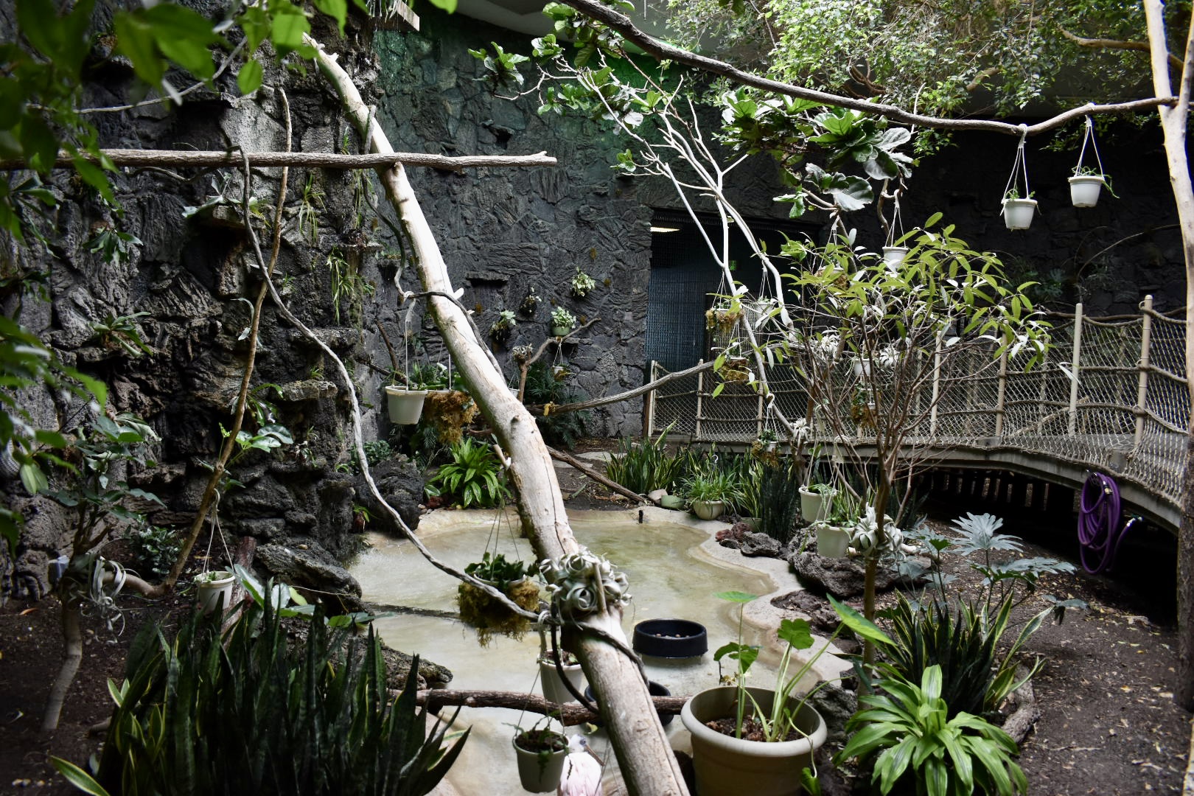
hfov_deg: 67.4
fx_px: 895
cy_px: 398
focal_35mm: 27
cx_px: 597
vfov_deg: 47.9
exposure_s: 1/160
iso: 800
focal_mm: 18
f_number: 3.5
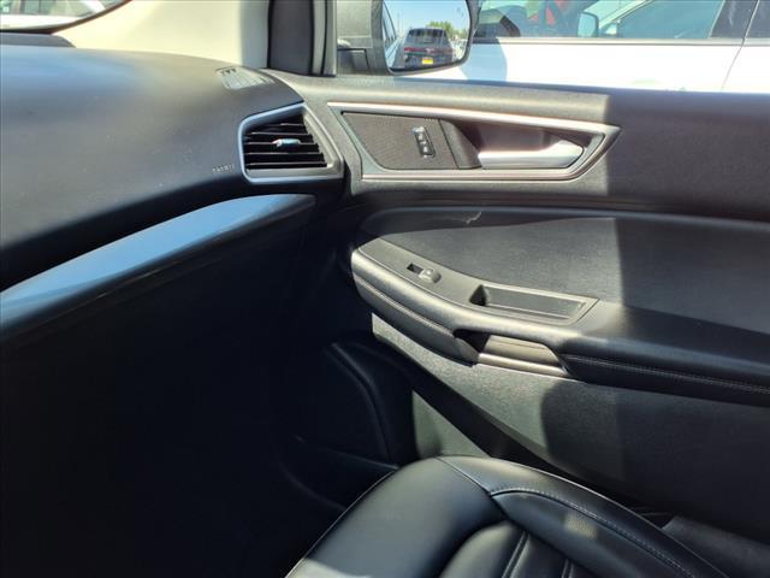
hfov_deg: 65.3
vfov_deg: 51.4
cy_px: 289
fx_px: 601
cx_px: 385
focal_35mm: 27
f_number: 1.9
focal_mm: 3.58
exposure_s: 1/175
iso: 40
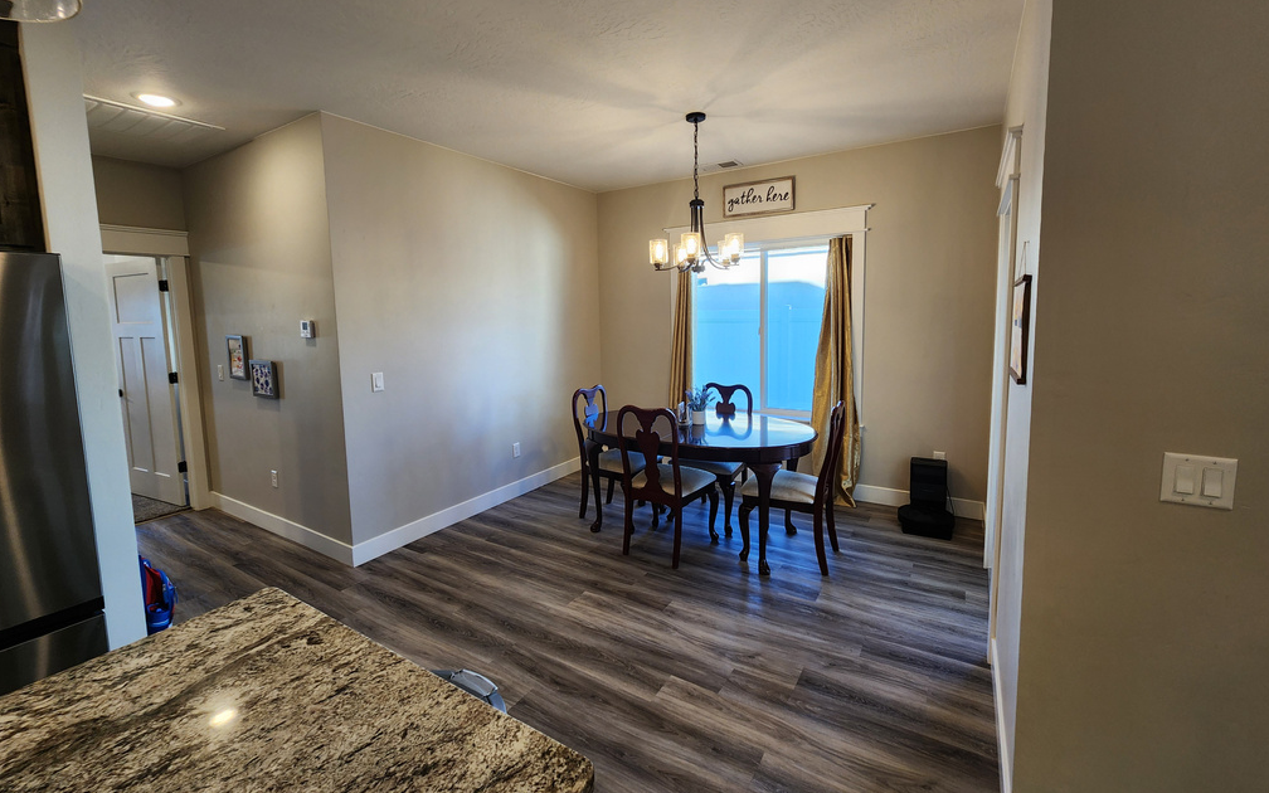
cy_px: 364
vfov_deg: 78.5
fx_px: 484
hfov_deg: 105.3
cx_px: 628
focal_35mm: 14
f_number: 2.2
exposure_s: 1/60
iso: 80
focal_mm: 2.2
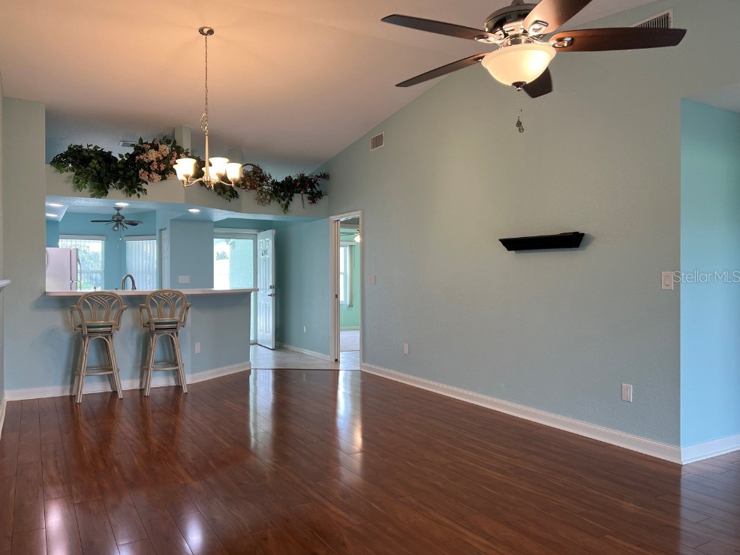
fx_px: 577
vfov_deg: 51.4
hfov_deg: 65.3
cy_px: 276
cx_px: 359
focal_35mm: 27
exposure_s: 1/120
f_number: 1.5
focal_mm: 5.7
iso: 64
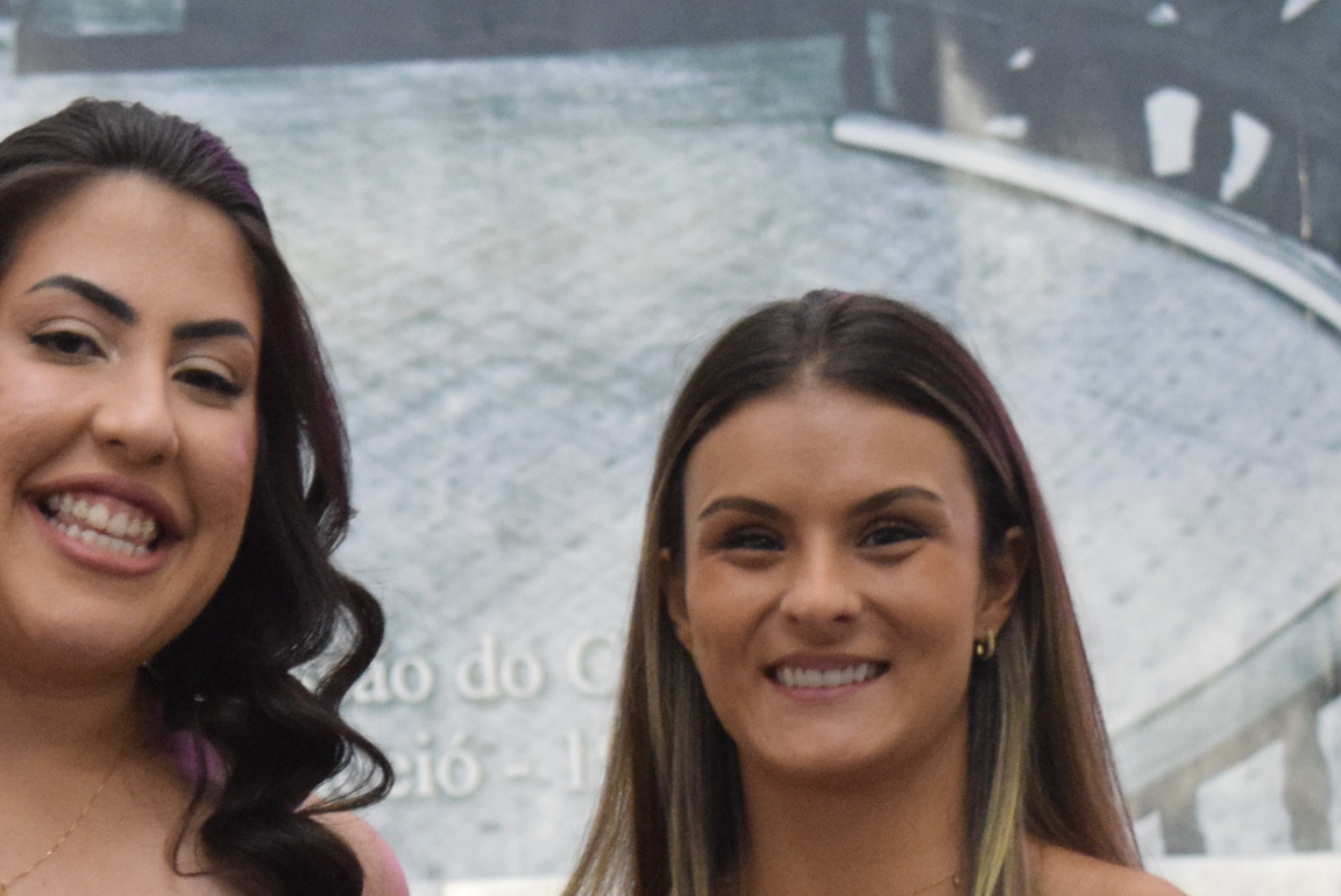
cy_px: 1155
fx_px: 5517
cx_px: 91
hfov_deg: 13.7
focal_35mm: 148
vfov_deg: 9.1
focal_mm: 38
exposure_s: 1/60
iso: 2500
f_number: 4.8
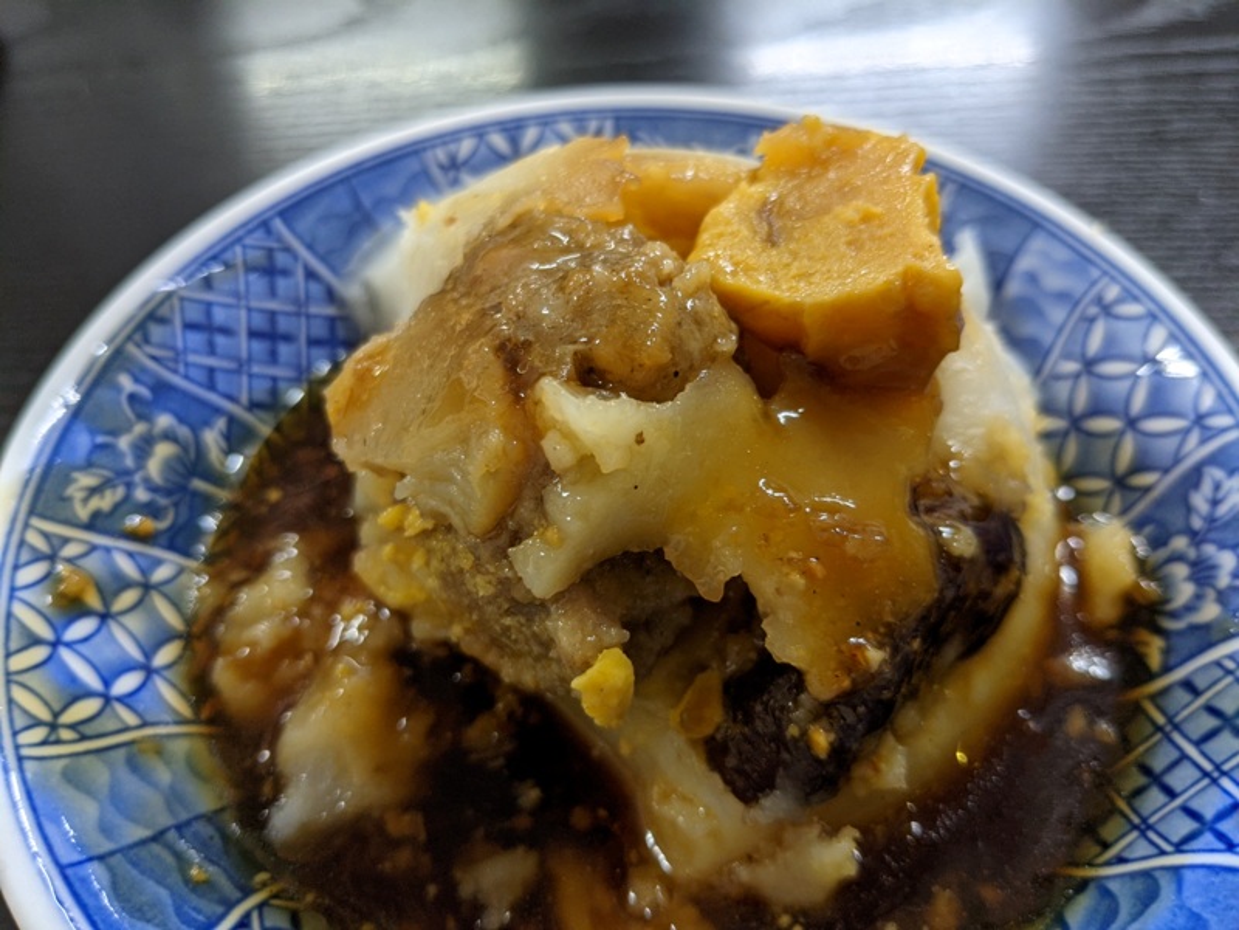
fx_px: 966
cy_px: 465
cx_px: 620
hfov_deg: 65.3
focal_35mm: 27
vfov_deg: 51.4
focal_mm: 4.38
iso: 132
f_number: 1.73
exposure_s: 1/24
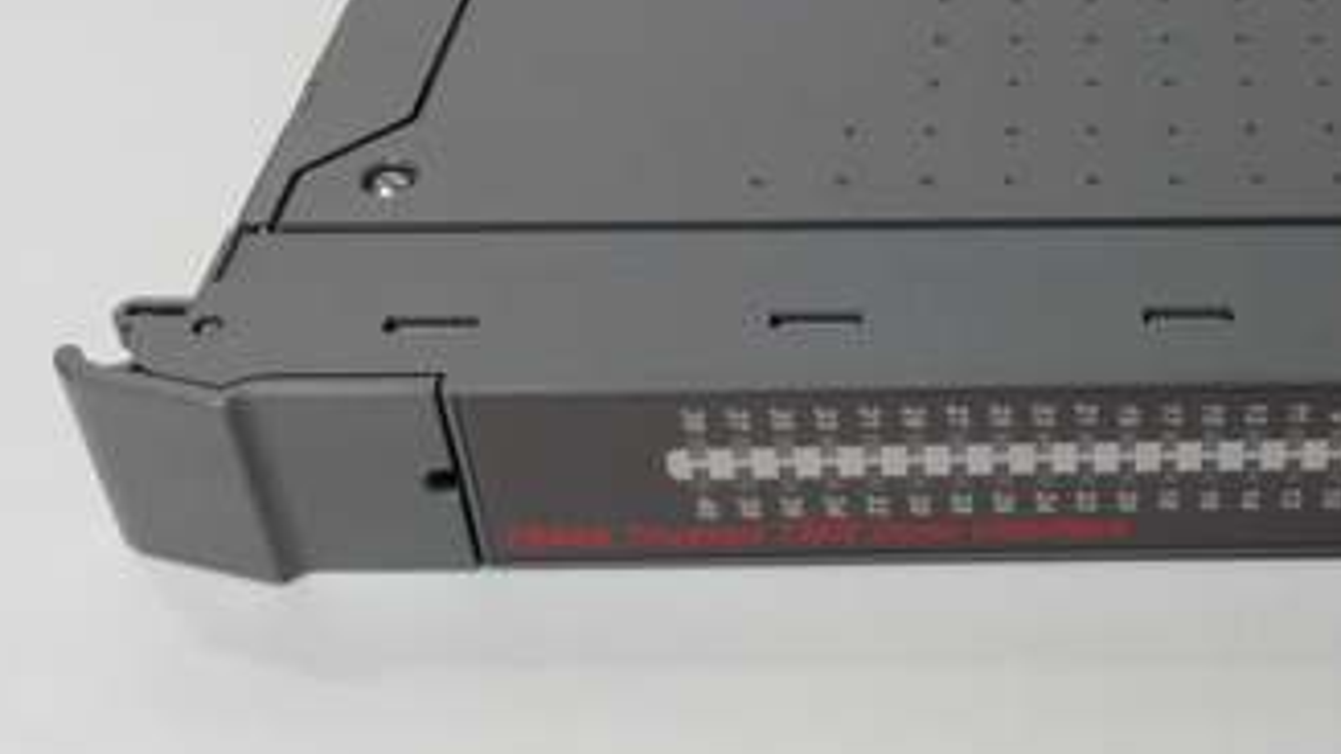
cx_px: 1185
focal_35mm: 54
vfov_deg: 21.8
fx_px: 1920
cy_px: 90
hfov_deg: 36.3
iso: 167
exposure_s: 1/33
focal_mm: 3.79
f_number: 2
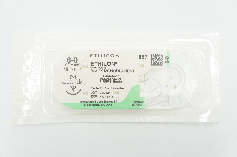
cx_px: 118
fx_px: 326
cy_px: 78
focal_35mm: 50
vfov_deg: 27.2
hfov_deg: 40.0
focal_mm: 33
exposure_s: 1/60
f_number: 4.5
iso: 400
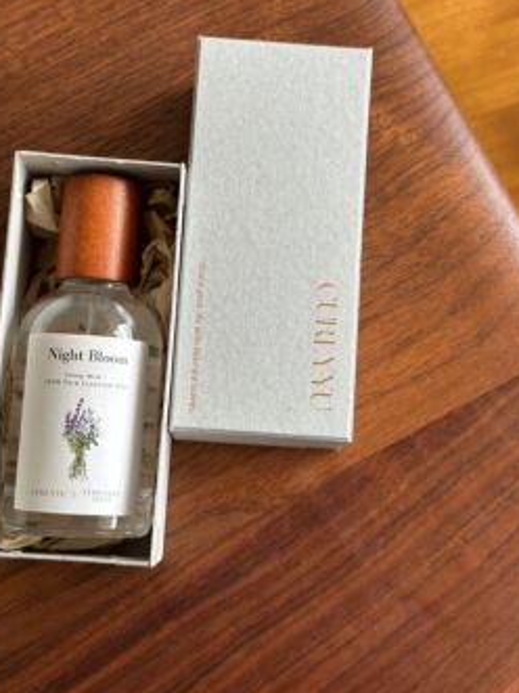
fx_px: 1160
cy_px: 312
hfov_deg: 25.2
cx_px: 255
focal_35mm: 58
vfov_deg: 33.2
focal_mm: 6.86
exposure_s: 1/110
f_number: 1.78
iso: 80
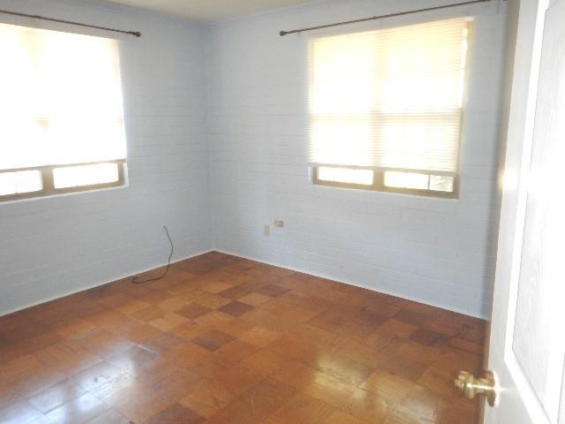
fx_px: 424
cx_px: 282
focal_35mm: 26
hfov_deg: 67.3
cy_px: 212
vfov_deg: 53.1
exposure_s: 1/15
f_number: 2.8
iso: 400
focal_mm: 4.7
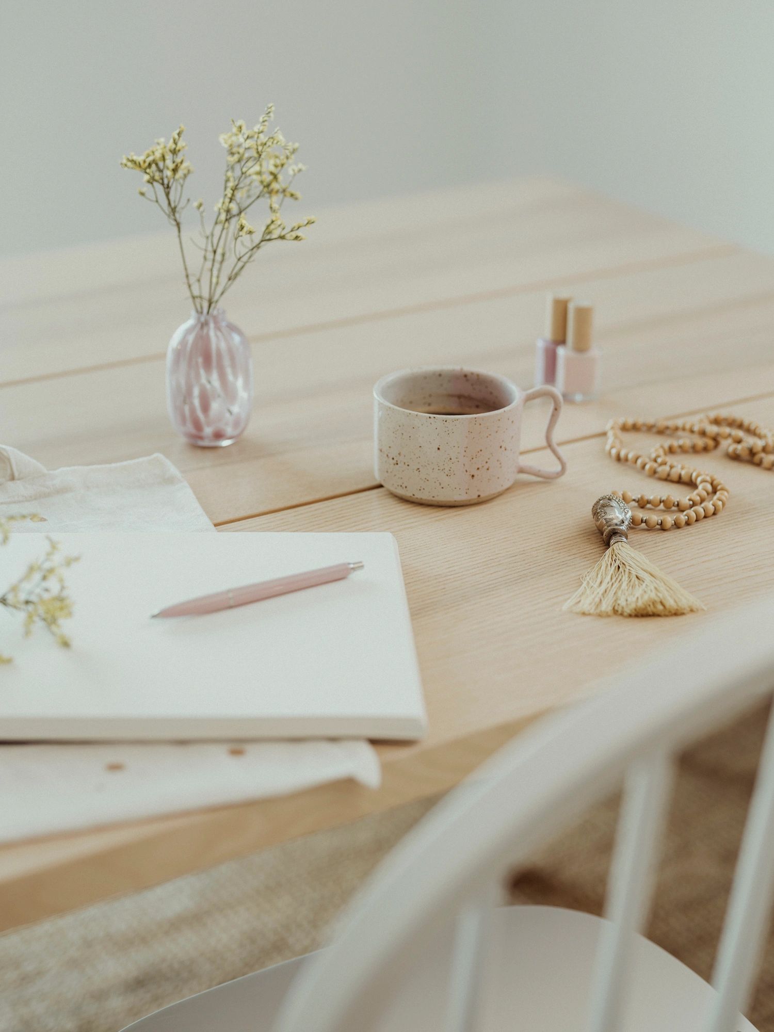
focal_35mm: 63
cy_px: 516
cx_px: 387
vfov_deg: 30.7
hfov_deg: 23.3
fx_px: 1878
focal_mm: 80
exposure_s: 1/100
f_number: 2.8
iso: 200
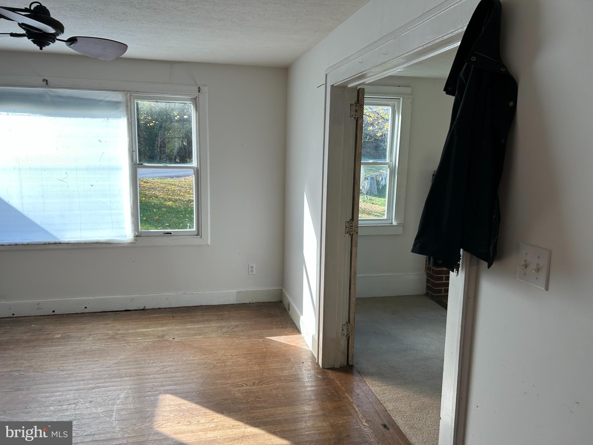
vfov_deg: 53.1
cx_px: 296
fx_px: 445
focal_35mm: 26
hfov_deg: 67.3
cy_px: 222
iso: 40
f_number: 1.5
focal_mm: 5.7
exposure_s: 1/274
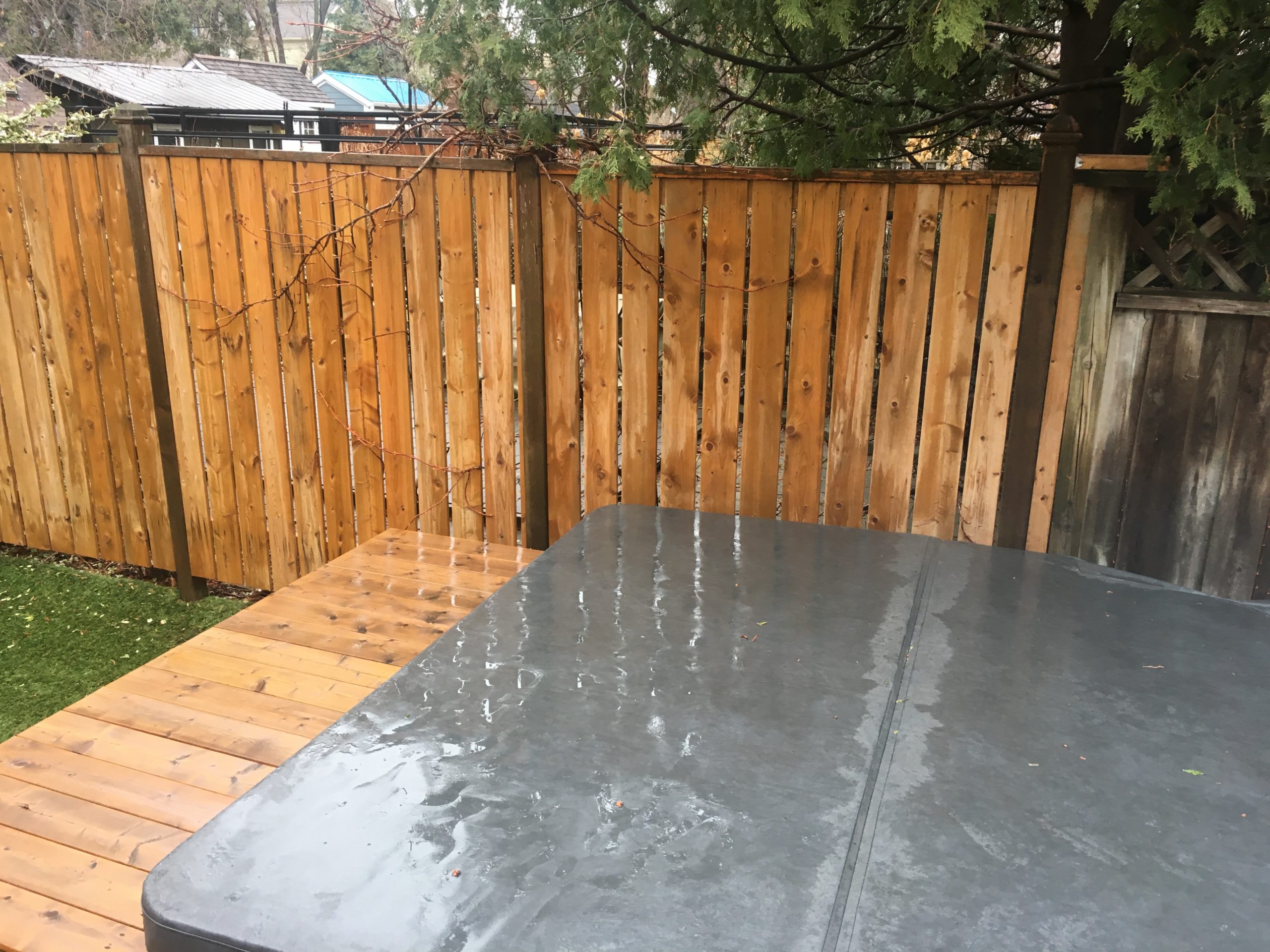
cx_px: 635
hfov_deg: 61.7
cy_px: 476
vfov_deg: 48.2
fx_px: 1064
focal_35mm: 29
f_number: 2.2
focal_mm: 4.15
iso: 25
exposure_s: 1/40
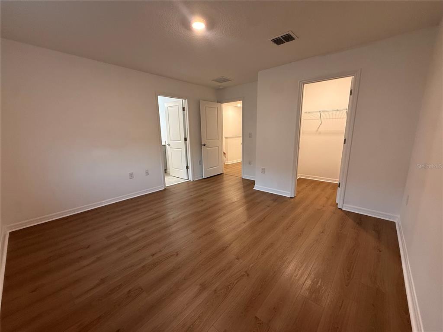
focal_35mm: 14
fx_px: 179
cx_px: 222
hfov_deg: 102.1
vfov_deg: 85.7
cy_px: 166
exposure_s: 1/60
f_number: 2.2
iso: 200
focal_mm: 2.22
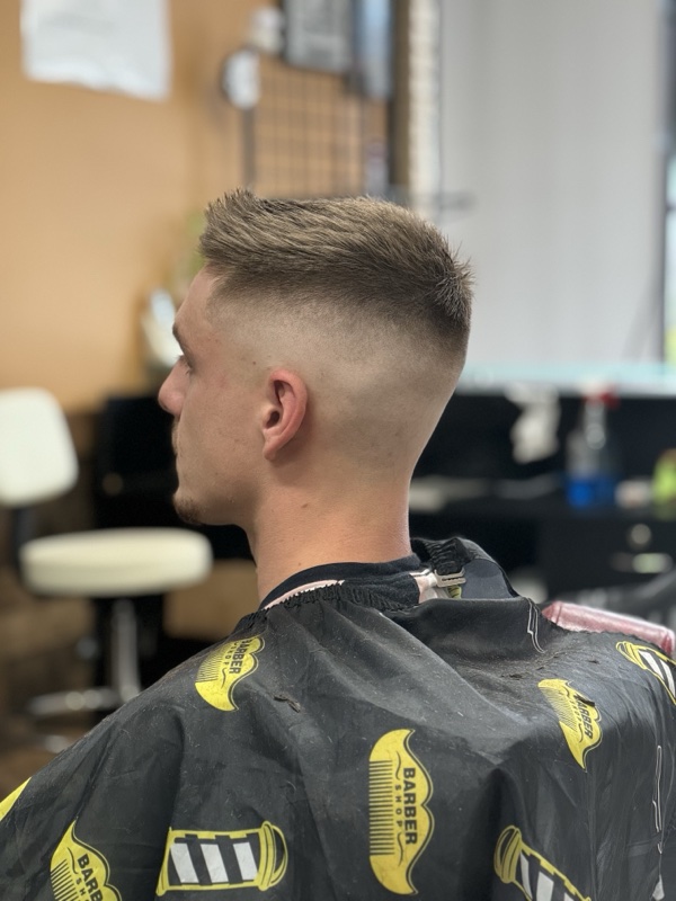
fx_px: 2005
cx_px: 338
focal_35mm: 77
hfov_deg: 19.1
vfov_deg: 25.3
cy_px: 450
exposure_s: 1/60
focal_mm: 9
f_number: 2.8
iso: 250
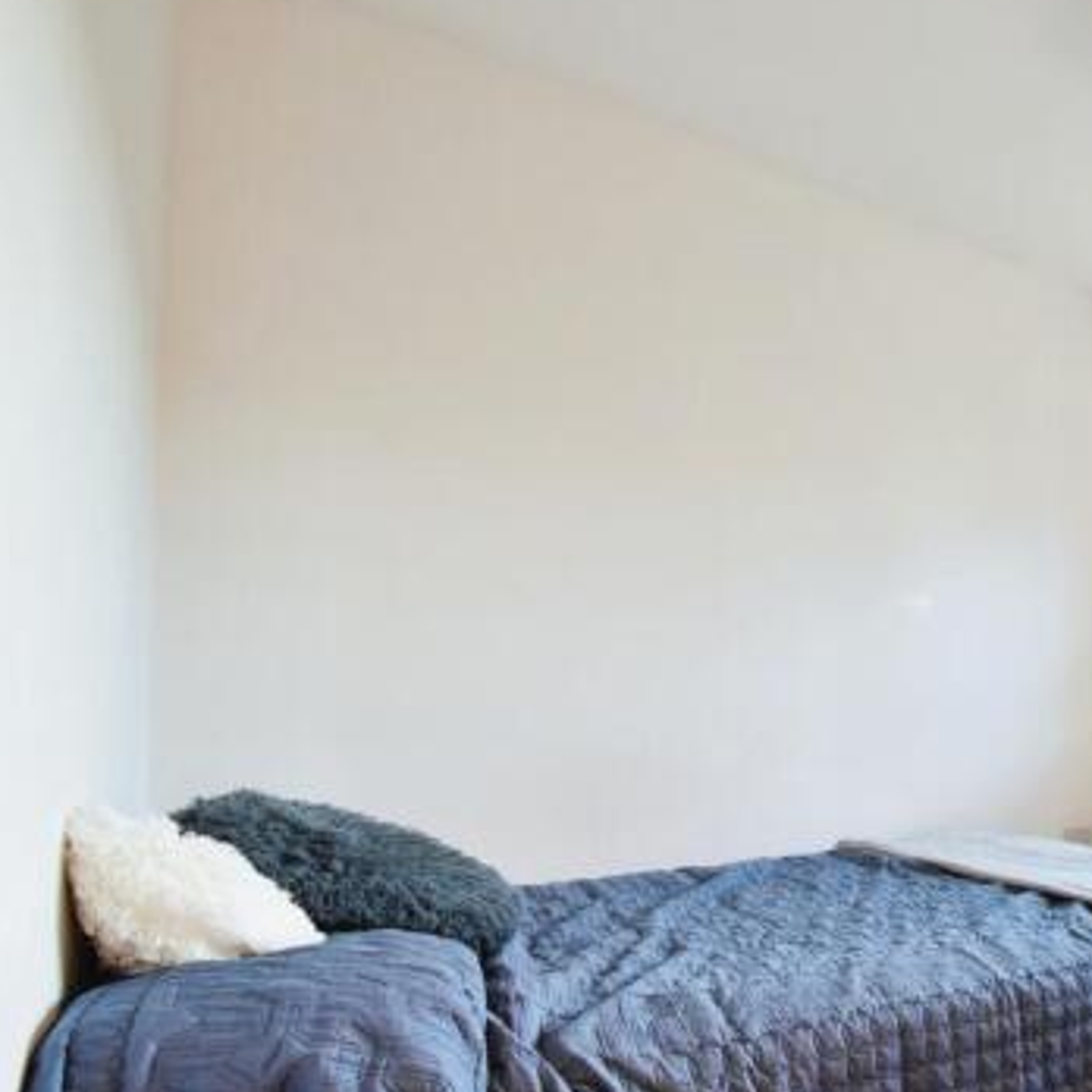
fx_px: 857
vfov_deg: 64.6
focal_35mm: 24
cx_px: 1012
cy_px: 639
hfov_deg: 55.1
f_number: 9
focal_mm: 10
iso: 640
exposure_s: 1/20
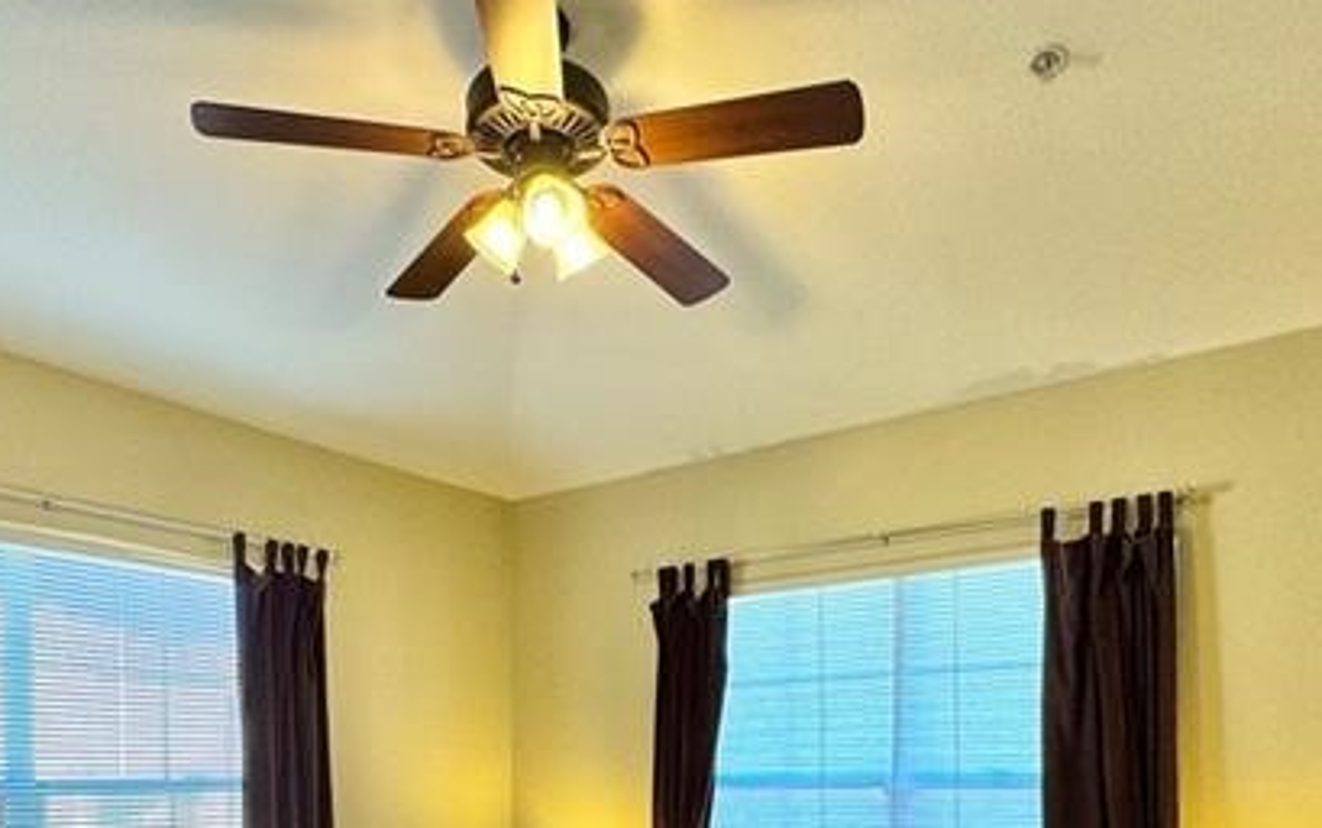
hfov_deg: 64.6
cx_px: 656
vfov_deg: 39.2
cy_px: 789
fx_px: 1045
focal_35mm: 29
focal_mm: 2.22
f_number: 2.2
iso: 125
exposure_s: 1/99
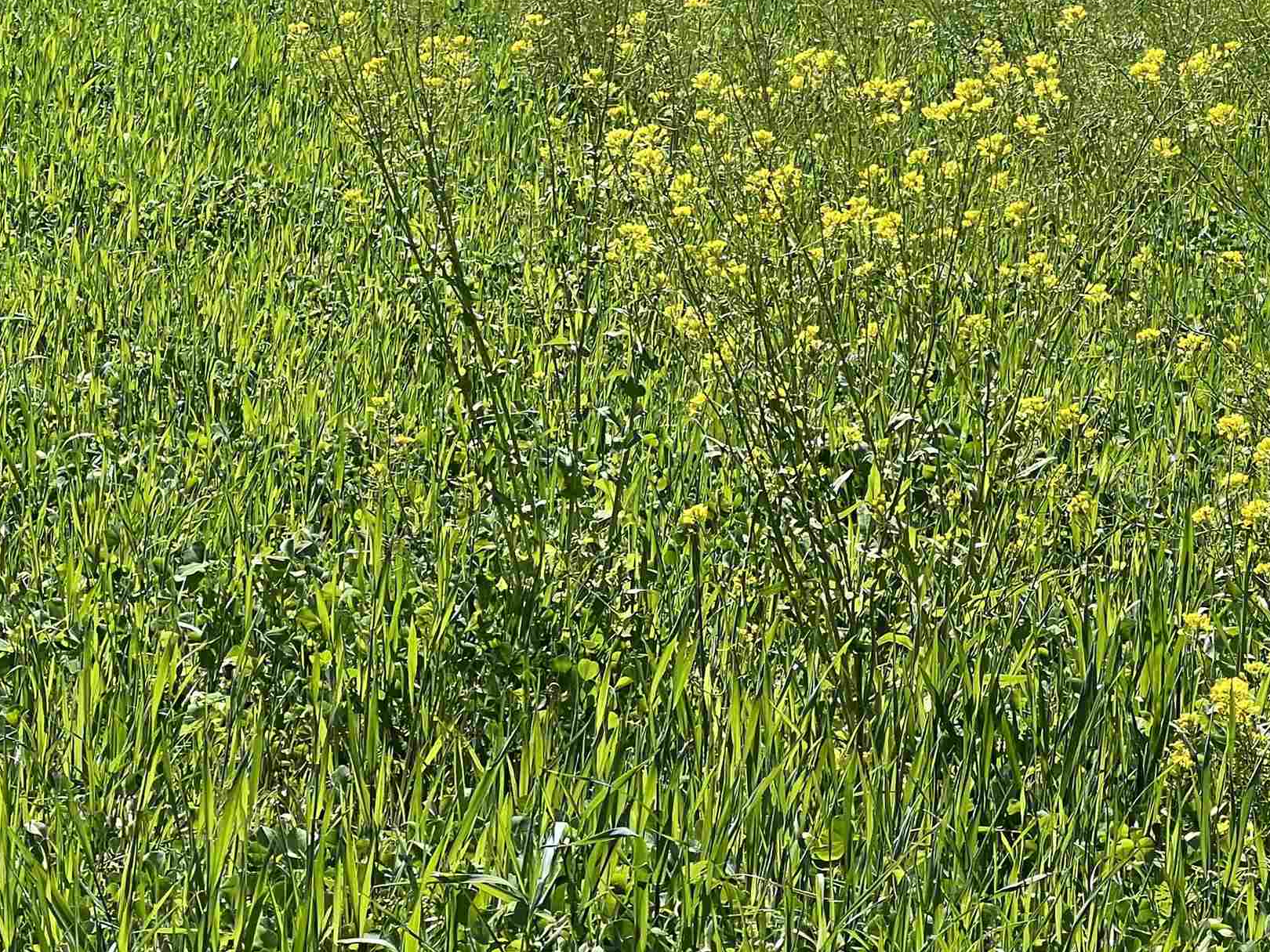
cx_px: 1022
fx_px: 5356
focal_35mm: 146
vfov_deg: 10.1
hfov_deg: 13.5
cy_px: 75
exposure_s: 1/704
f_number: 2.8
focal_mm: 9
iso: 32
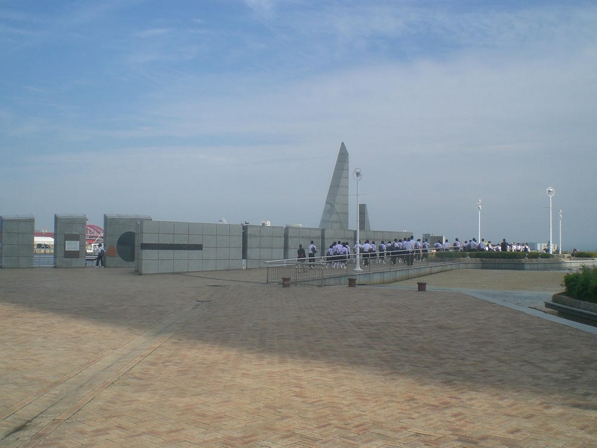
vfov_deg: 37.7
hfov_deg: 49.0
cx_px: 298
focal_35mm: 38
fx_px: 655
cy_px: 224
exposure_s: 1/500
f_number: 4.4
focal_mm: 6.3
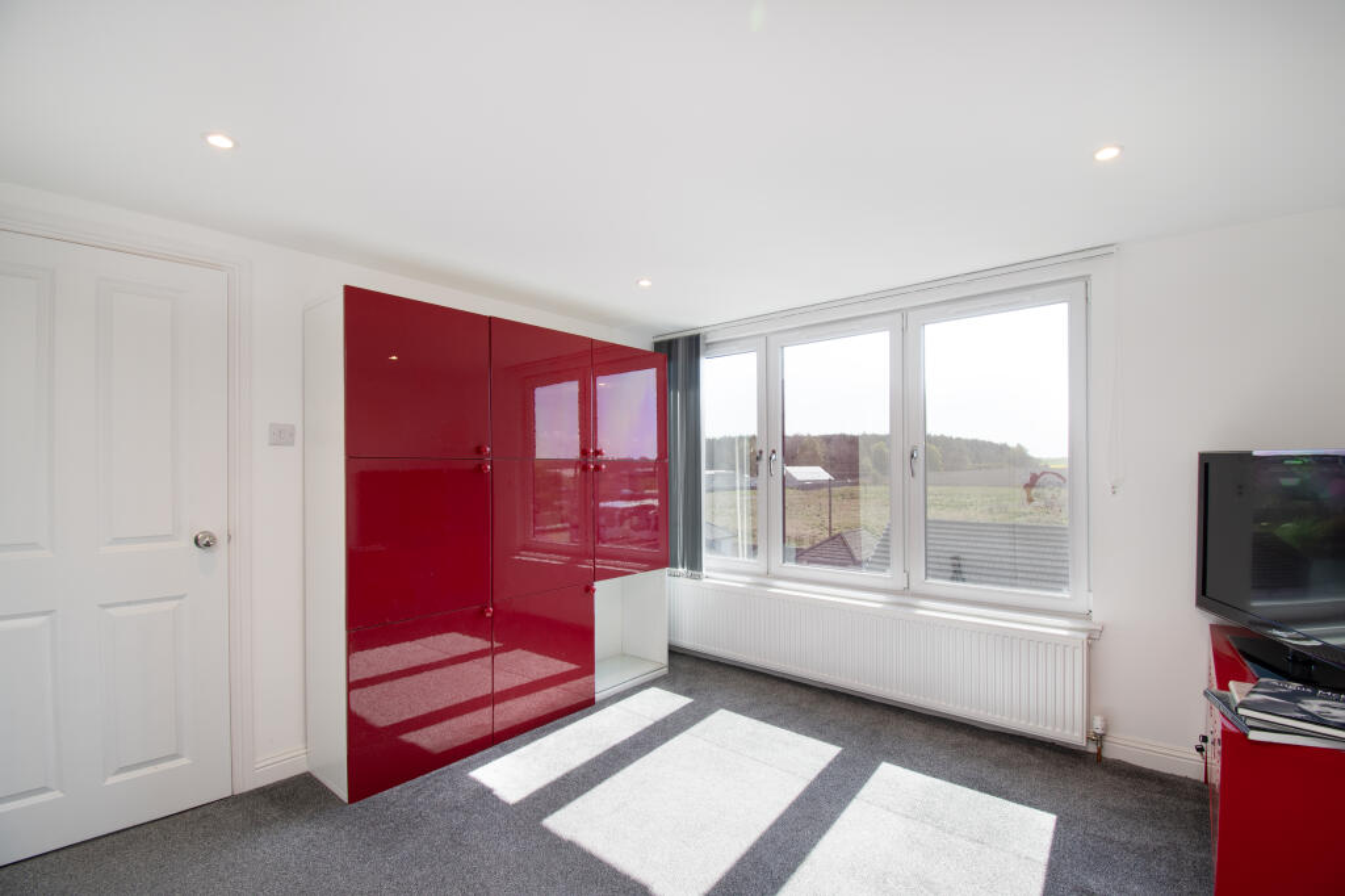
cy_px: 448
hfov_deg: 100.4
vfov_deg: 77.3
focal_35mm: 15
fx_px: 560
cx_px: 672
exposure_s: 1/15
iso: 200
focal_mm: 10
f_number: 9
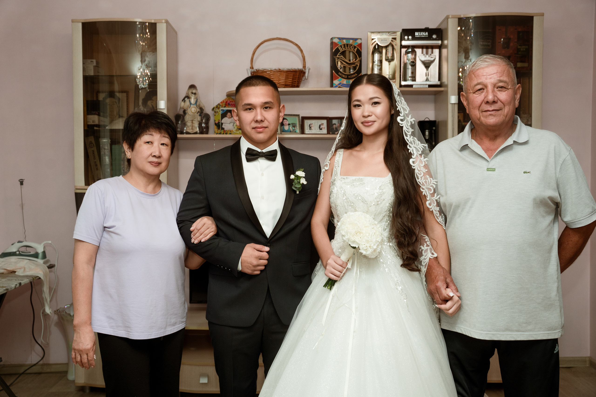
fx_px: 641
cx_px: 298
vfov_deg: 34.5
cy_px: 198
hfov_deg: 49.9
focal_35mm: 39
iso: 640
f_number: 4.5
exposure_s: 1/160
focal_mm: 38.7
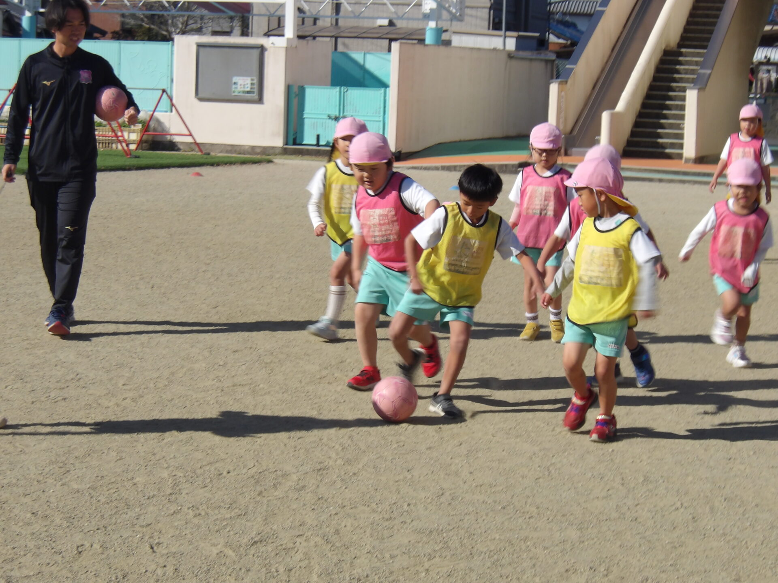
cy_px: 292
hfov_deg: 22.5
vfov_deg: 17.0
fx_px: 1955
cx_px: 389
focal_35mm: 87
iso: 115
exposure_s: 1/60
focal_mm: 15.6
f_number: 19.9
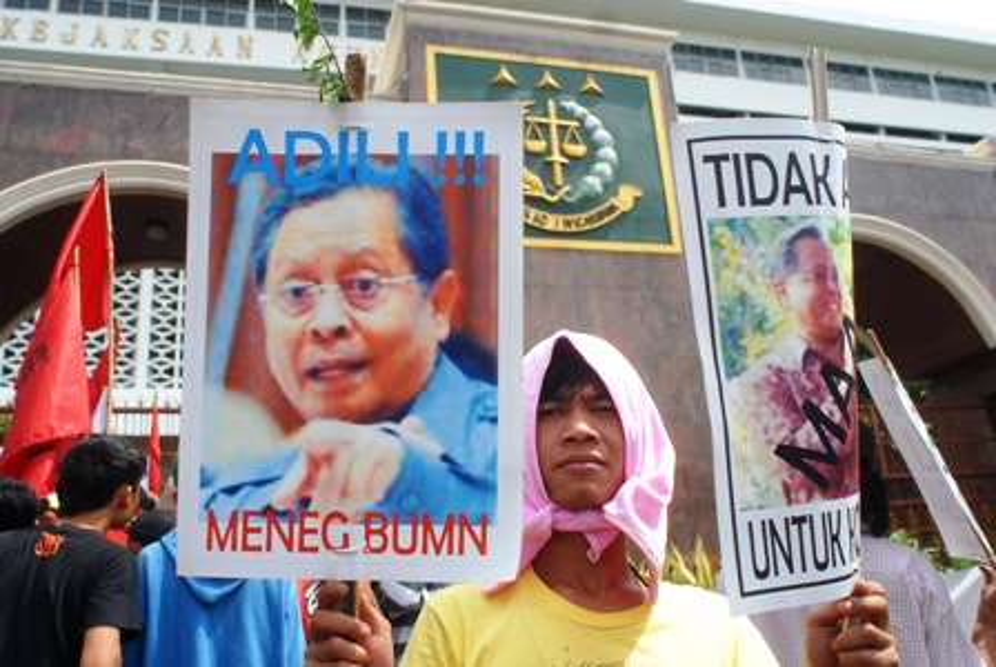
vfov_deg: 43.7
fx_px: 831
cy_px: 334
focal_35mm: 30
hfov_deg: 61.9
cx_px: 498
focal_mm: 20
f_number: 5
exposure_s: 1/400
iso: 100
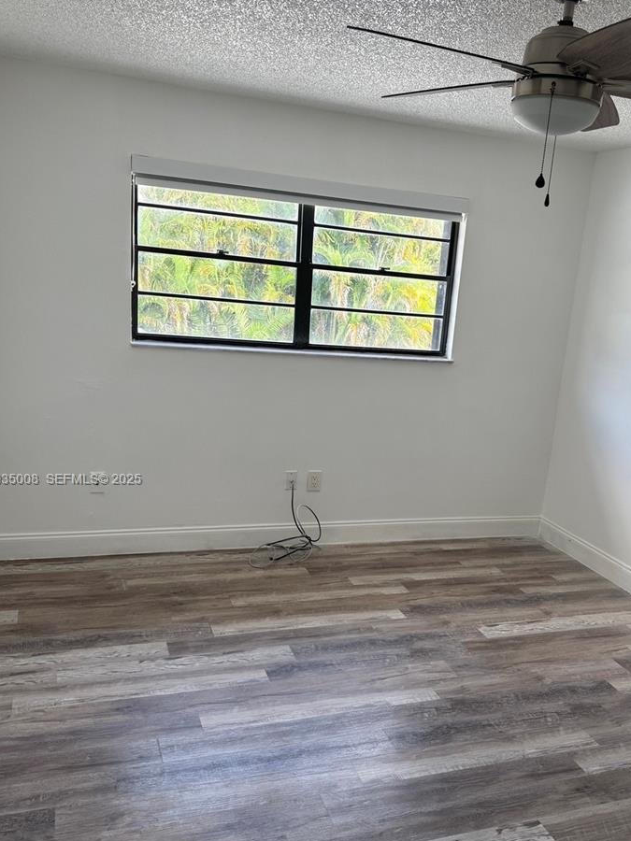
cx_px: 389
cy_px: 480
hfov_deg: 43.9
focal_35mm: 32
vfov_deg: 56.6
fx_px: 778
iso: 50
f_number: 1.78
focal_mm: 6.76
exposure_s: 1/121
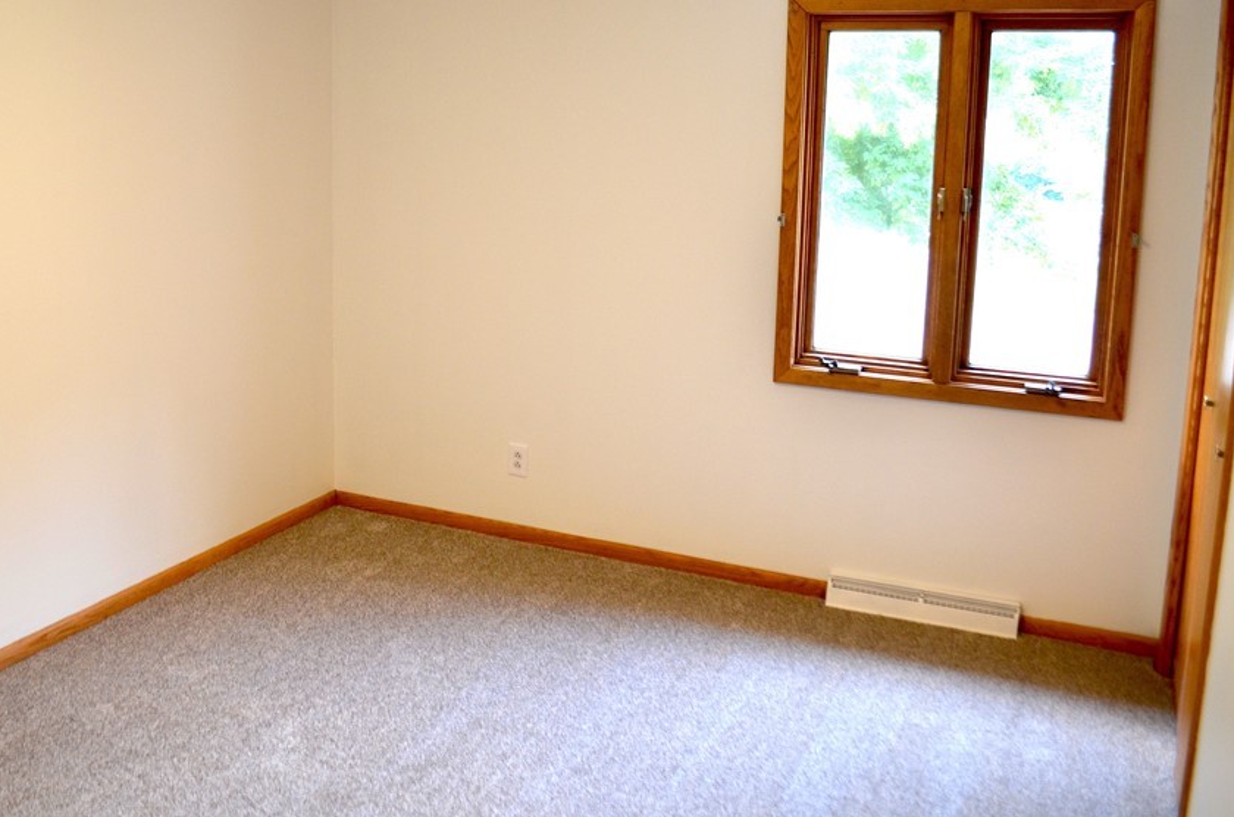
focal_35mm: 35
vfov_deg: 37.4
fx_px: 1197
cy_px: 295
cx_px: 439
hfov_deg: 53.7
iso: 400
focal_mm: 18
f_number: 4.5
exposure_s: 1/80
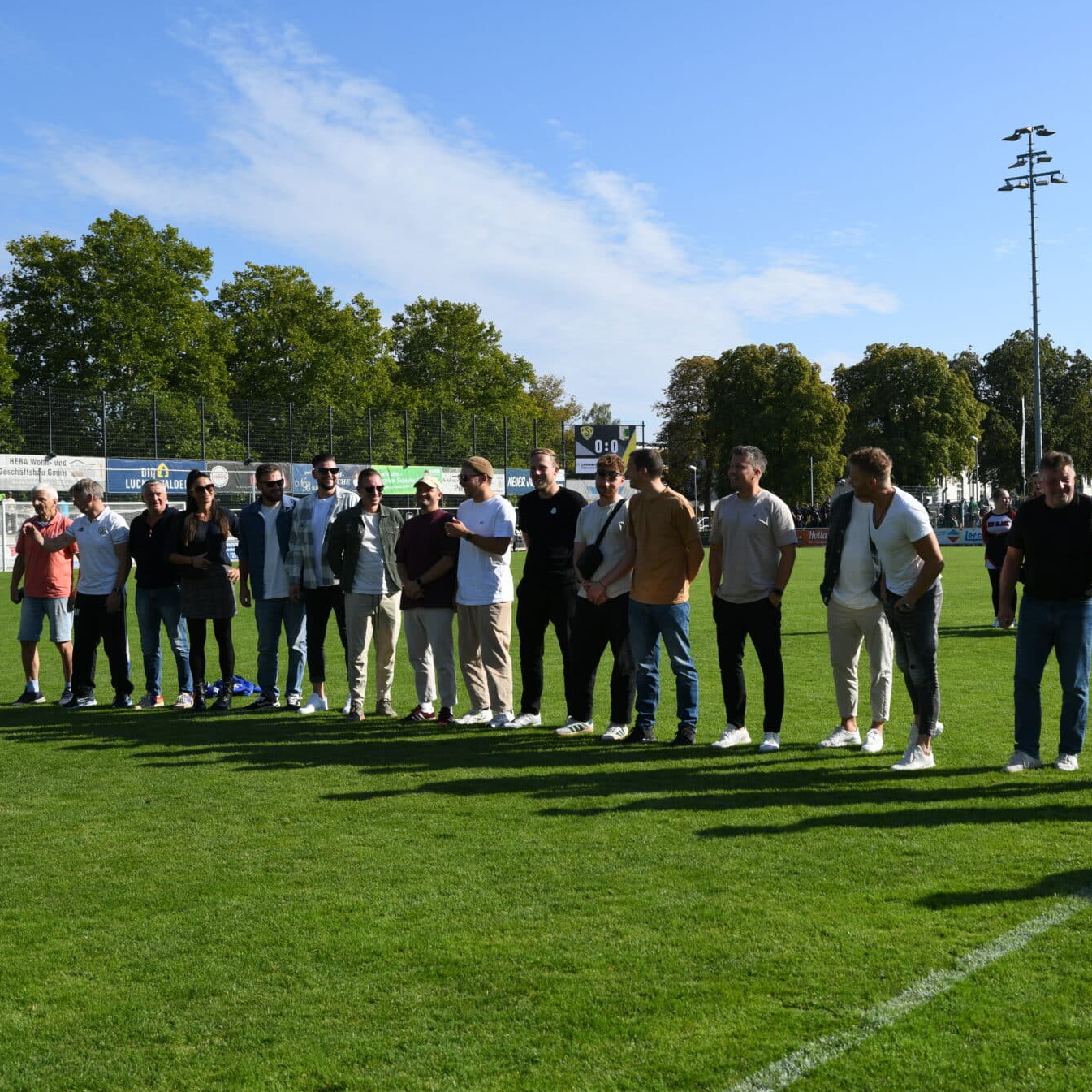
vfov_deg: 38.3
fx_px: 1570
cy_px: 540
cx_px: 723
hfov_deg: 37.9
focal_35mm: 44
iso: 250
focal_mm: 34
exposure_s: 1/1250
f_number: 5.6
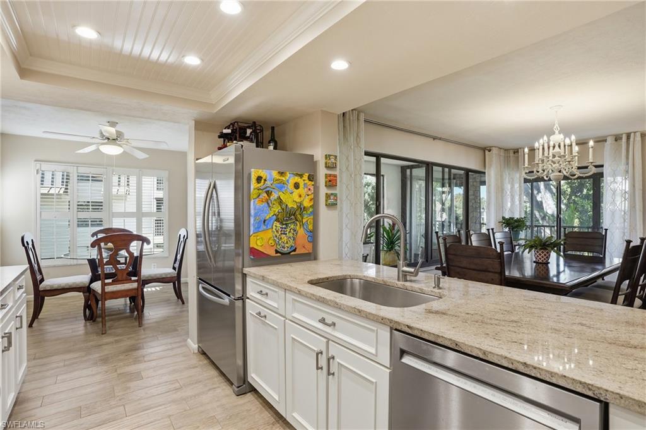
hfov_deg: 93.3
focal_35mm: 17
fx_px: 305
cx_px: 323
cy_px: 215
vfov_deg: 70.3
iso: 400
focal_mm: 17
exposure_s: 1/50
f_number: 9
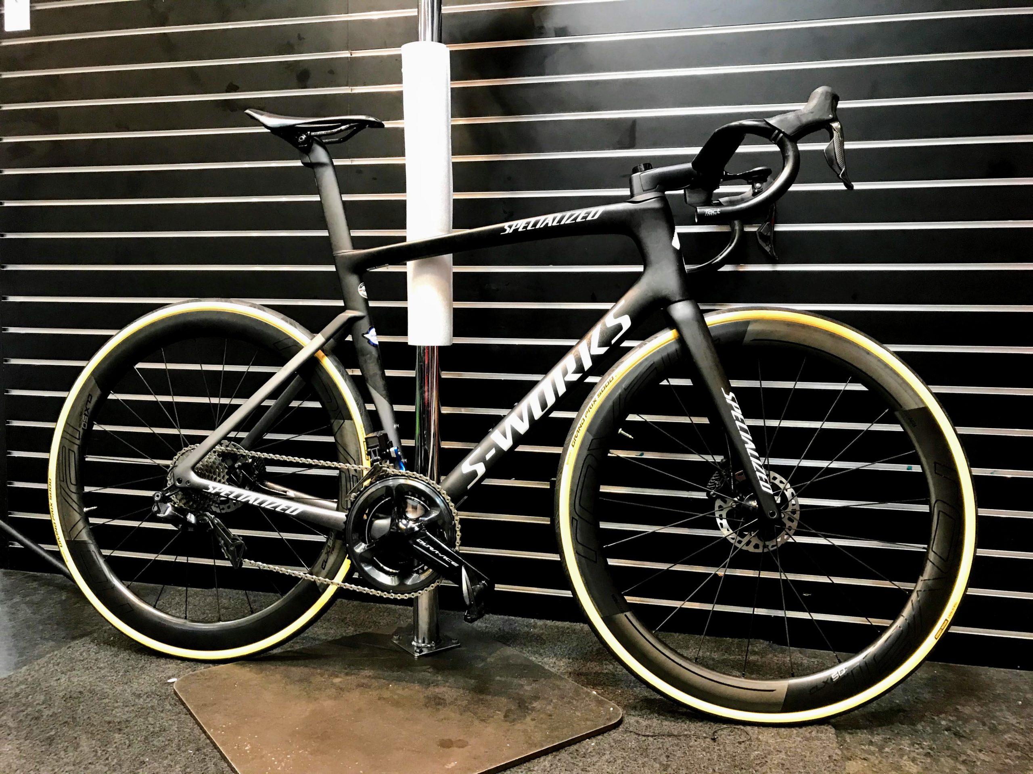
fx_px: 836
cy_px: 387
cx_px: 516
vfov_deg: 49.7
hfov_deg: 63.4
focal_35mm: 28
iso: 100
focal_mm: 3.99
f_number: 1.8
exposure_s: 1/17
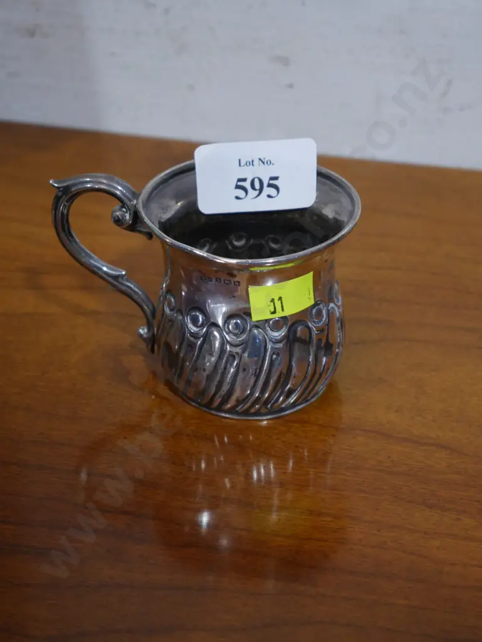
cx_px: 241
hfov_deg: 17.6
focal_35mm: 84
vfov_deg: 23.3
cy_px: 321
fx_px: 1558
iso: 1000
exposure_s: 1/100
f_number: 5.6
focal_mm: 42
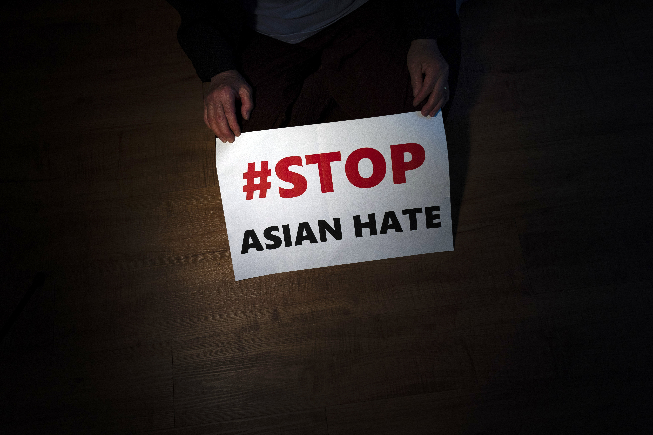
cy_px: 218
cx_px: 326
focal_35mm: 31
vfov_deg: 42.3
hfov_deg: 60.3
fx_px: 562
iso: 320
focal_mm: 31
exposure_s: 1/250
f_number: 2.8
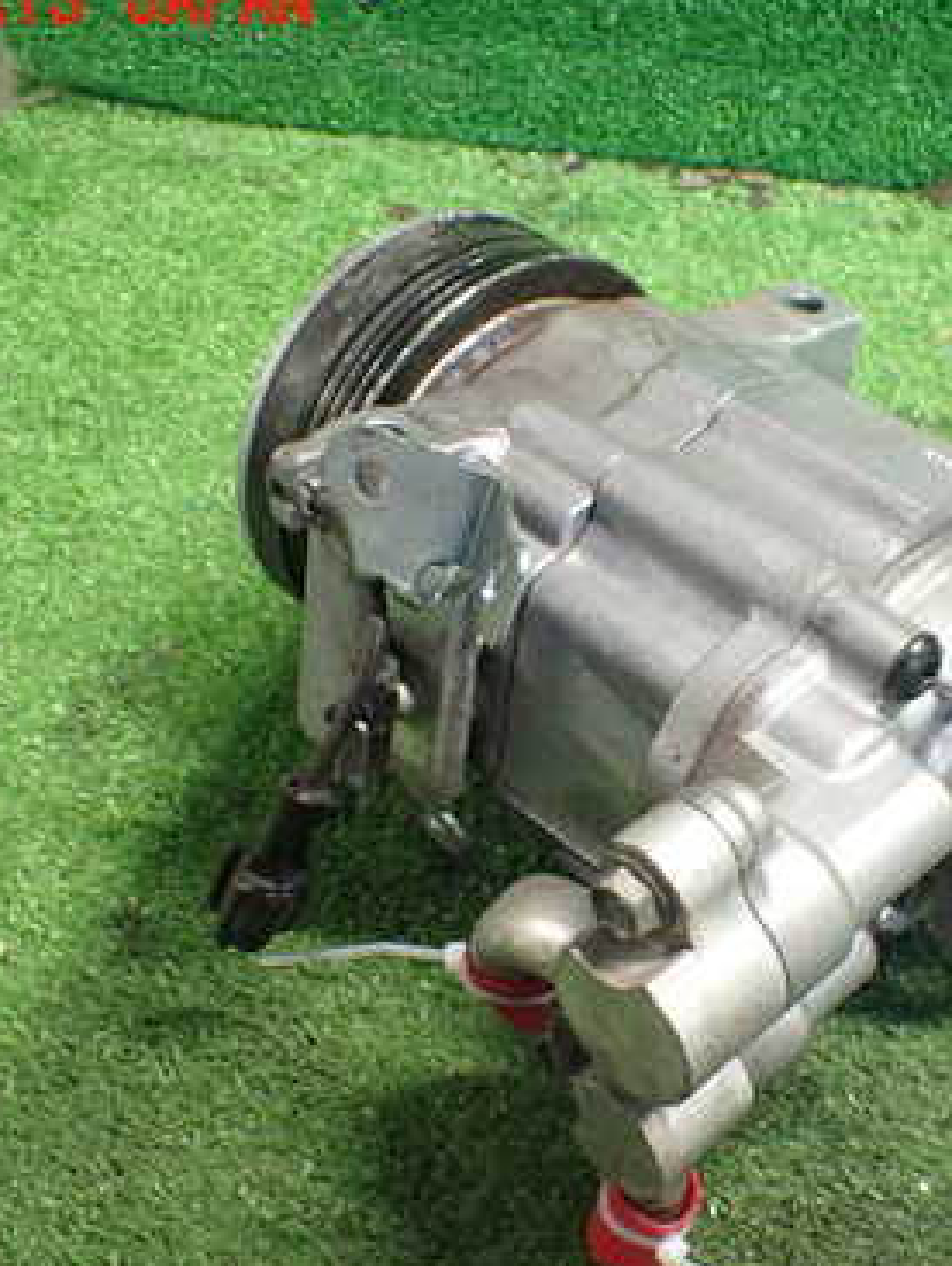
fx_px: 1794
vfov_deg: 38.8
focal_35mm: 49
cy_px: 735
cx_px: 721
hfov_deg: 29.2
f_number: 2.3
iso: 800
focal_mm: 5.4
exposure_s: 1/30
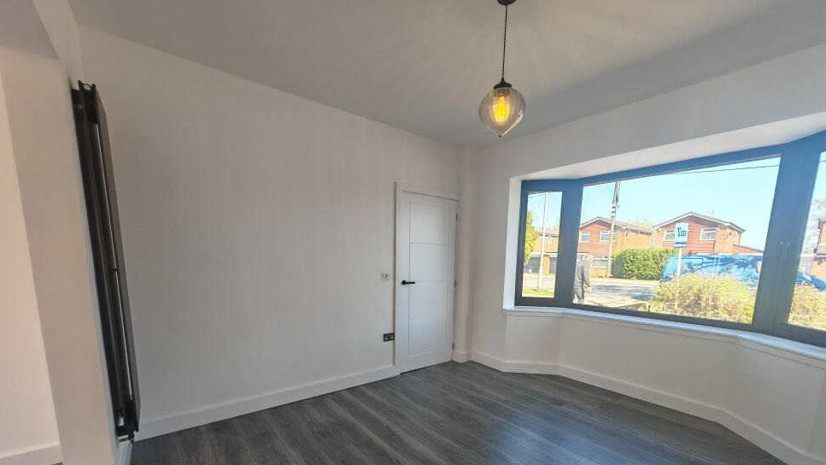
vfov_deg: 68.7
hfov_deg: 103.0
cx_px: 422
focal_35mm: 15
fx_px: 329
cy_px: 307
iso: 64
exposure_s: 1/100
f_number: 2
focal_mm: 1.82
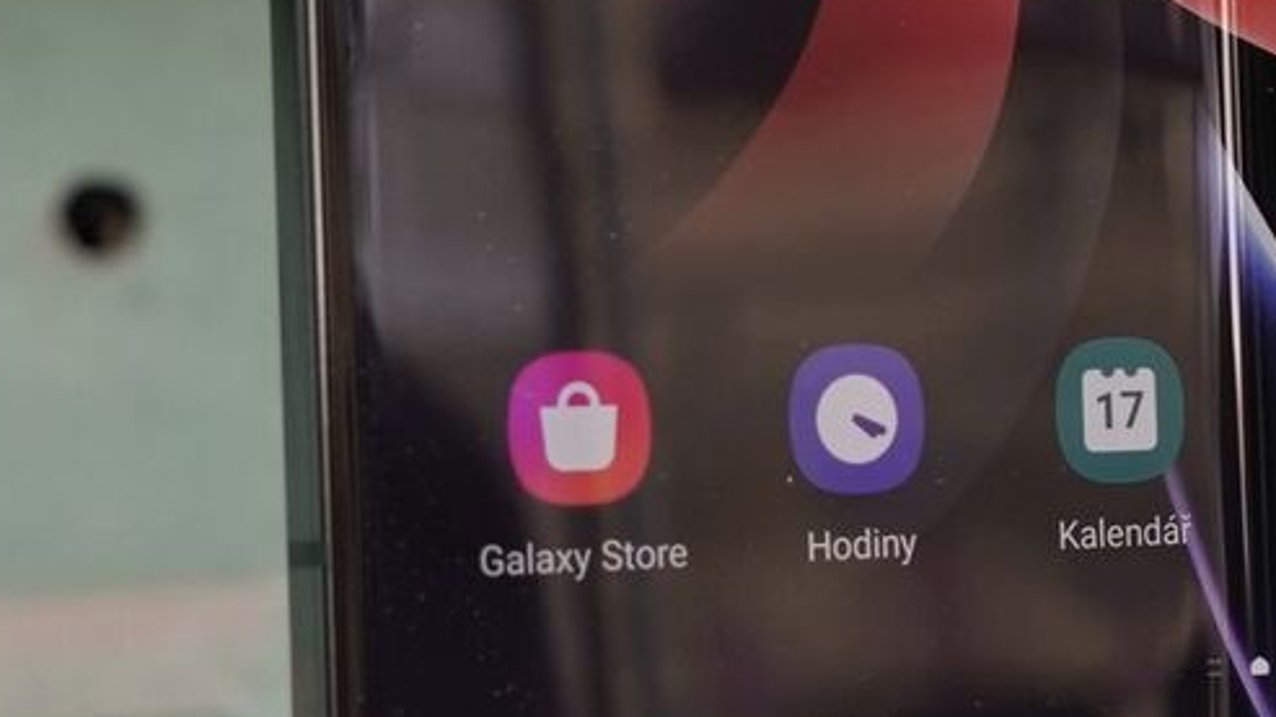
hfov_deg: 13.4
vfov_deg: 7.6
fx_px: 5378
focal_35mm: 159
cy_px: -78
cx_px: 1211
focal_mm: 39
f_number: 6.3
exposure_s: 1/125
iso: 400
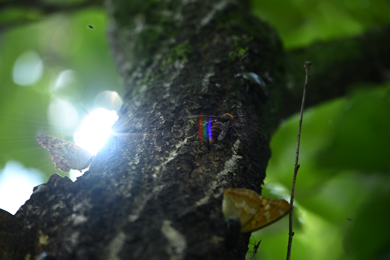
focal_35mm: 200
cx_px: 195
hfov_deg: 10.3
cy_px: 130
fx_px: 2166
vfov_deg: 6.9
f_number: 6.3
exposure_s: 1/400
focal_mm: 200
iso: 640
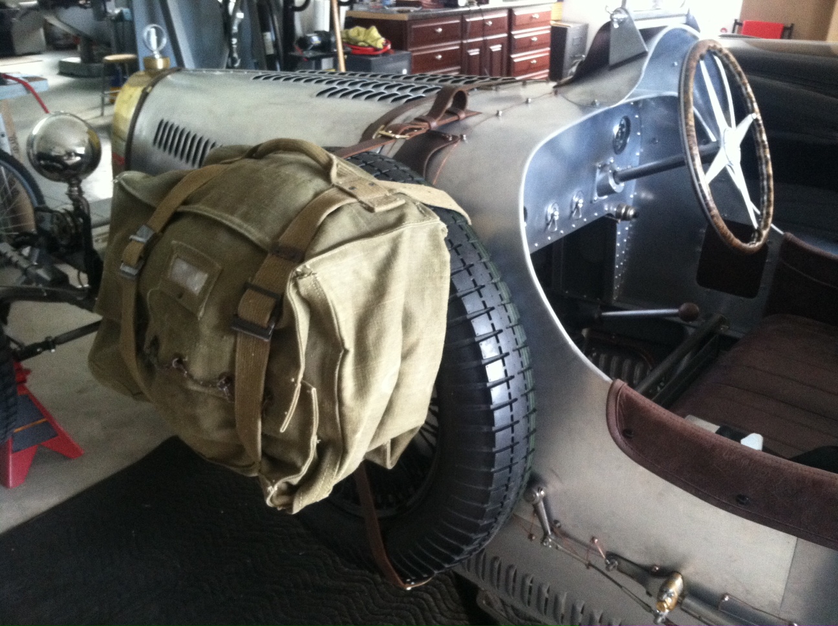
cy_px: 313
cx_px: 419
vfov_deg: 40.6
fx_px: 846
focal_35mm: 35
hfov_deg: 52.7
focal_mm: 3.85
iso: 400
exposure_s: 1/15
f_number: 2.8
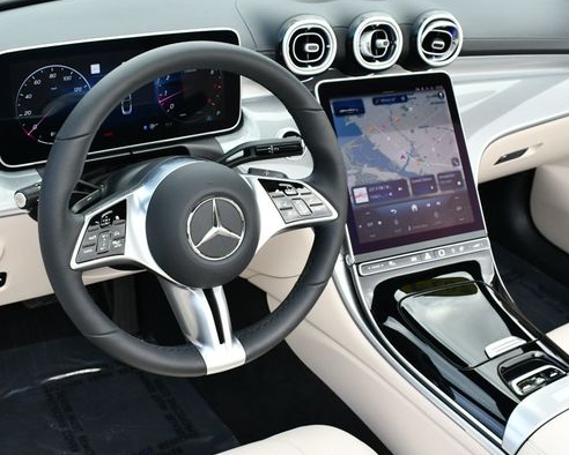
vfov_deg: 34.2
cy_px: 234
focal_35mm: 44
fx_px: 741
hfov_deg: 41.9
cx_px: 250
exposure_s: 1/250
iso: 320
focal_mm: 18
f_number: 5.6
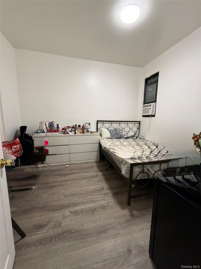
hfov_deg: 85.7
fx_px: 108
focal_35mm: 14
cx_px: 100
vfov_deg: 102.1
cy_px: 134
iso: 320
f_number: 2.2
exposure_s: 1/60
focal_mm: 2.22
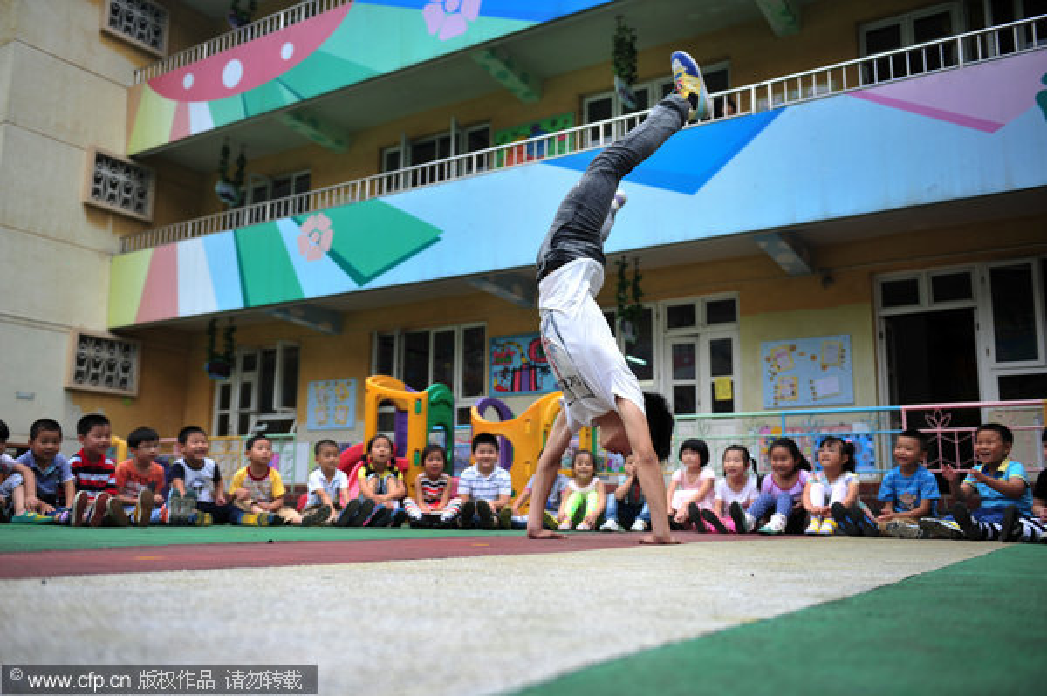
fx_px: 930
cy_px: 348
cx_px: 524
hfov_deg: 58.8
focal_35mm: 32
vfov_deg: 41.0
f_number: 2.8
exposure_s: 1/400
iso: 100
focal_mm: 32
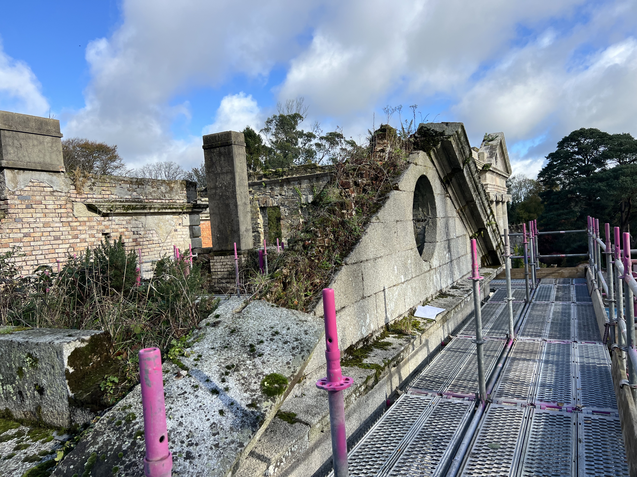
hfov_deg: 67.3
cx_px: 318
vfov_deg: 53.1
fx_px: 478
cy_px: 238
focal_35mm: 26
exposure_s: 1/2208
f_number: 1.5
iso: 50
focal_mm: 5.7
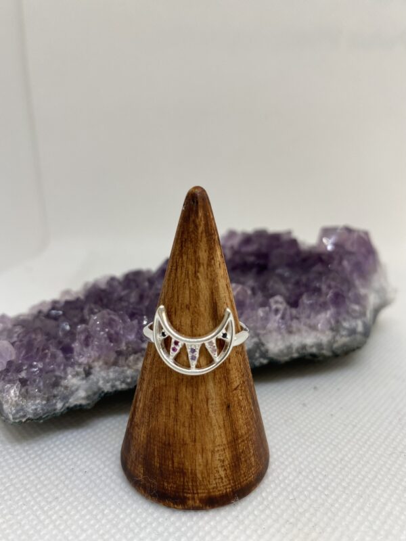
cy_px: 270
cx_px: 203
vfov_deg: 67.3
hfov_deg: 53.1
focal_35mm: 26
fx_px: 407
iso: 64
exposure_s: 1/122
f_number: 1.8
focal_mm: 4.25
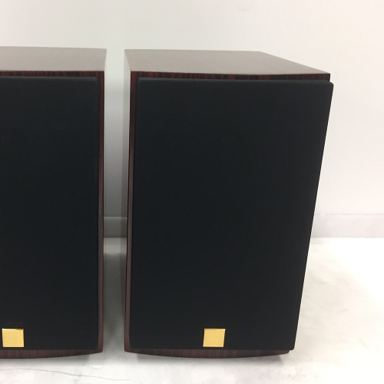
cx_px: 122
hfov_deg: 41.2
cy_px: 182
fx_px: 502
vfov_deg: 41.8
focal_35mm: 40
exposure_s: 1/30
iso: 50
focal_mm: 4.15
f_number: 2.2
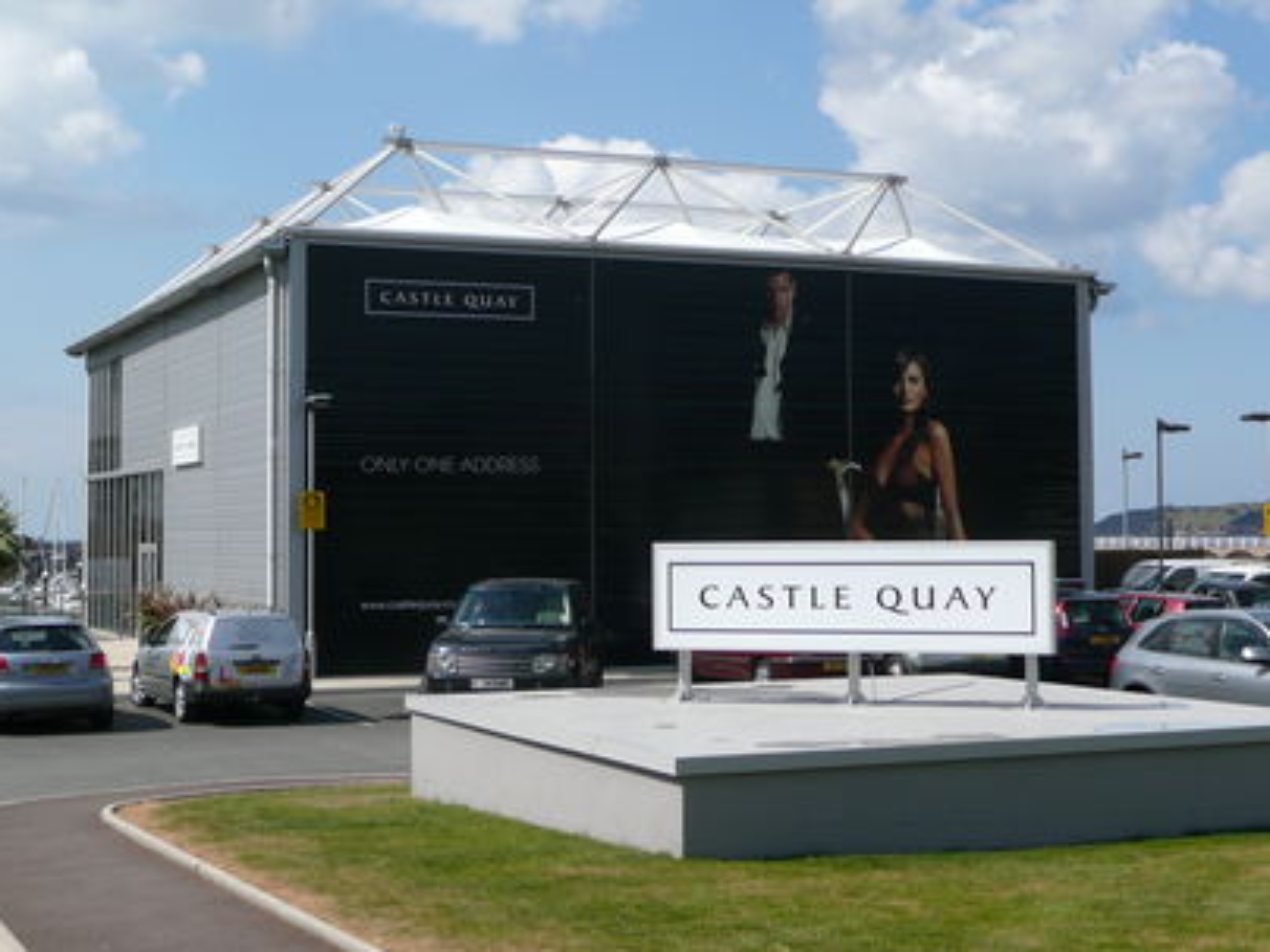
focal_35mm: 57
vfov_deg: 25.6
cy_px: 415
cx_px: 641
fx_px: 2091
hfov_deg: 33.8
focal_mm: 7.8
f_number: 4.2
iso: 100
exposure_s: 1/800
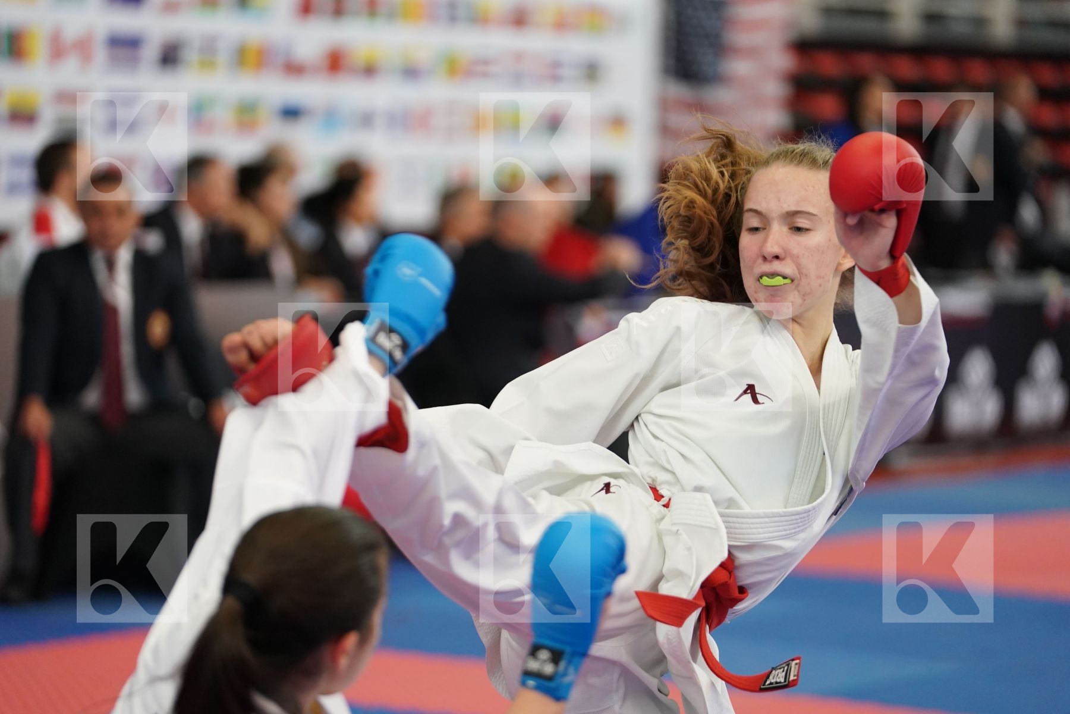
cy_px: 357
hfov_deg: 13.3
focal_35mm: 154
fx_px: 4577
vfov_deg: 8.9
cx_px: 535
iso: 2500
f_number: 2.8
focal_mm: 154
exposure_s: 1/1000
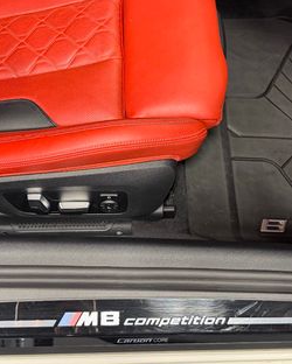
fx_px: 518
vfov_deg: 38.6
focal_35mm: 48
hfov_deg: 31.5
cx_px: 141
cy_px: 148
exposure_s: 1/120
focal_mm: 6.76
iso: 320
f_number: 1.78
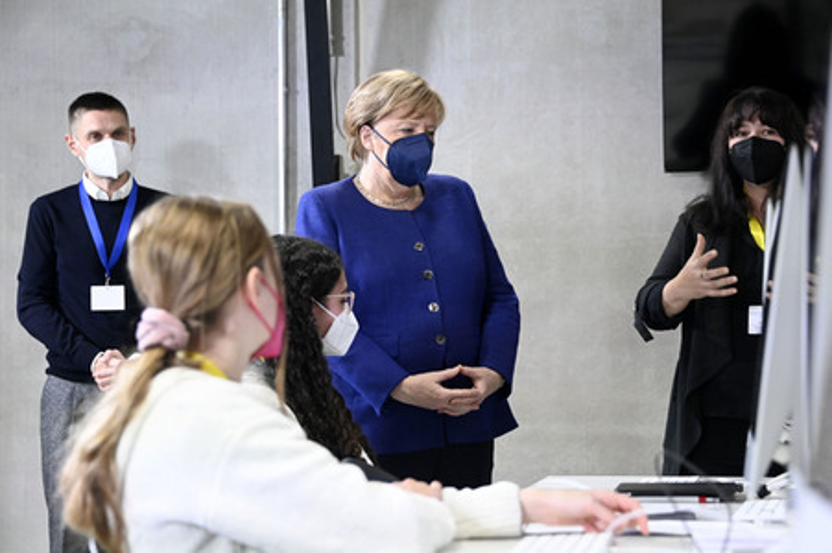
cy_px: 276
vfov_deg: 16.0
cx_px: 416
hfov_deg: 23.9
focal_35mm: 85
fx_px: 1963
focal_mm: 85
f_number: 5
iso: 6400
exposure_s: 1/500
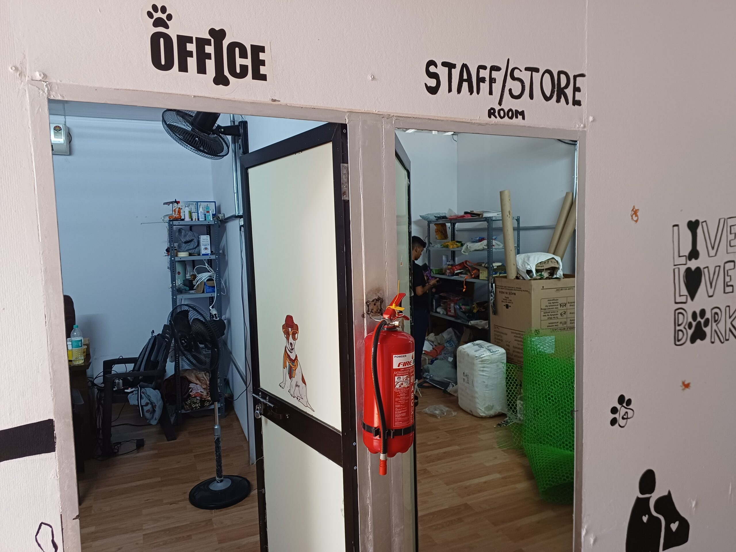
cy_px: 276
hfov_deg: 73.9
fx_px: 489
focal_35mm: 23
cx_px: 368
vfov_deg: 58.9
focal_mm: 5.06
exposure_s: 1/25
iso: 250
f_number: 1.8
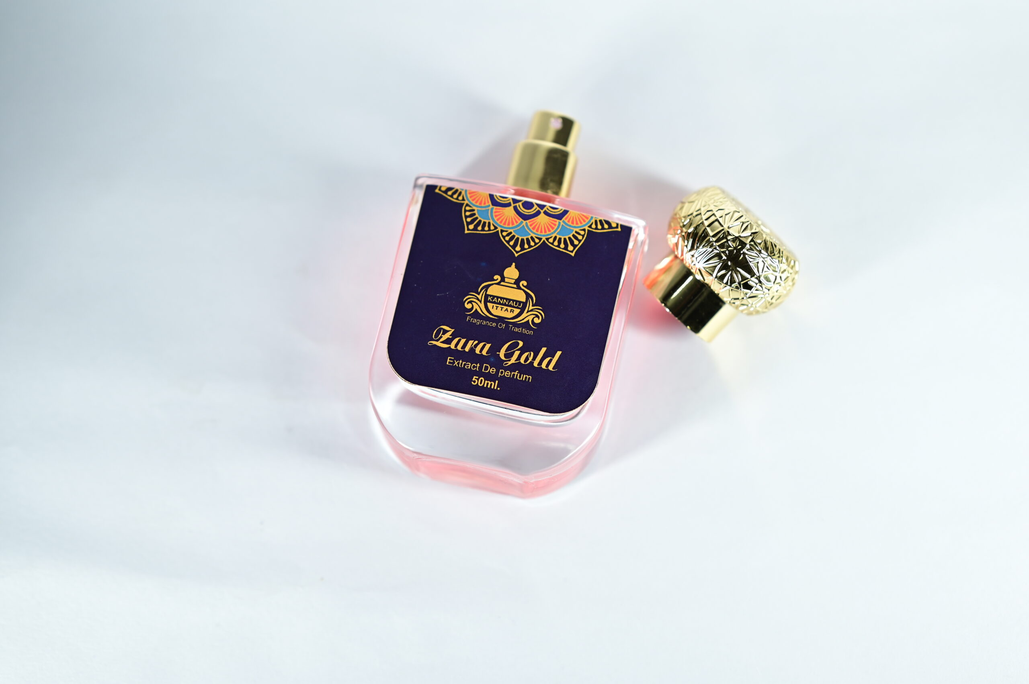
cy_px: 342
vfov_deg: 16.0
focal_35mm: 85
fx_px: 2428
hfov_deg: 23.9
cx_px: 514
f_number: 2.8
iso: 400
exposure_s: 1/400
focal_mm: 85
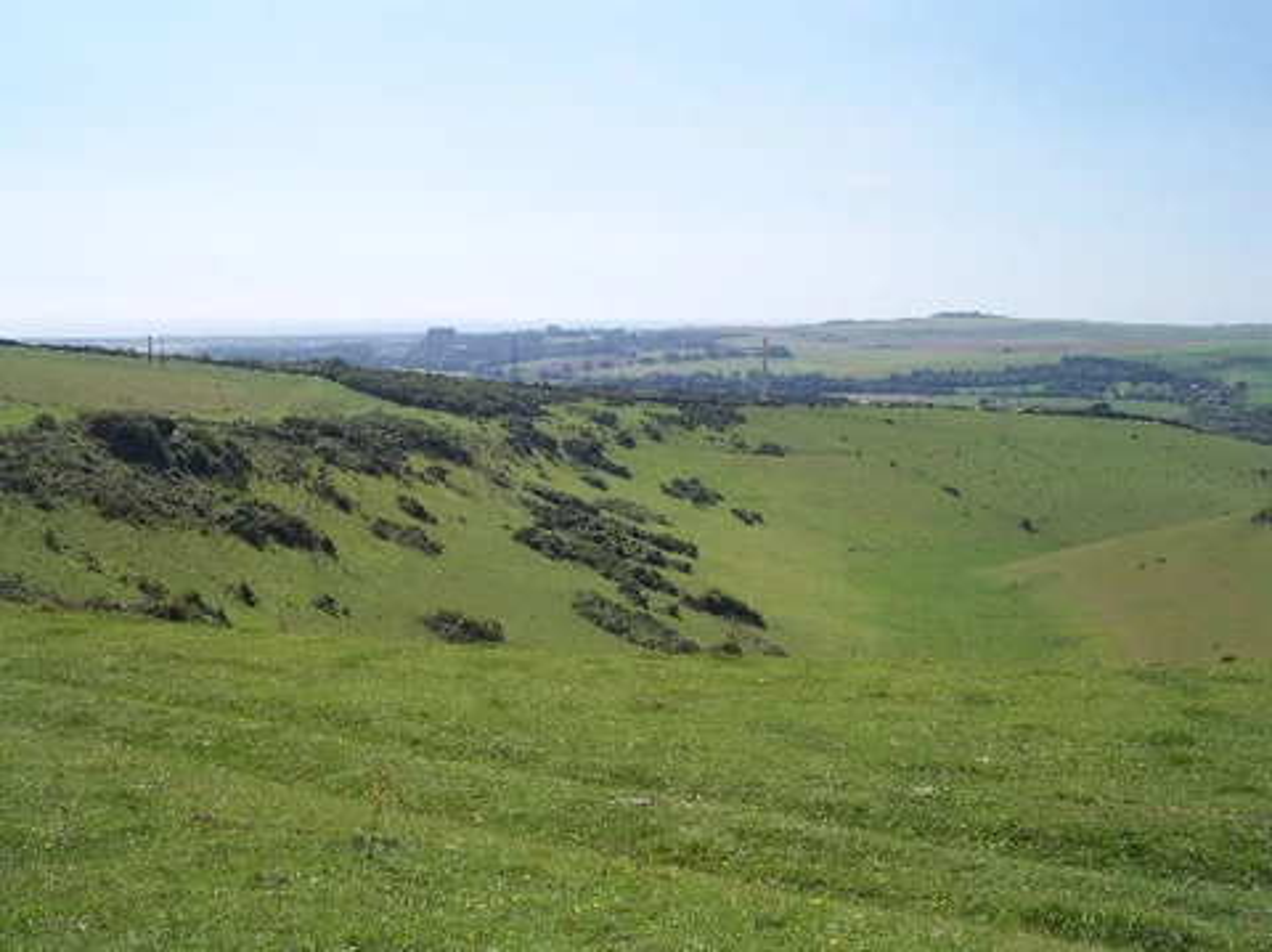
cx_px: 636
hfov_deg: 49.0
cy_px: 476
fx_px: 1395
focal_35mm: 38
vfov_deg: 37.7
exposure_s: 1/700
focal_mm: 8
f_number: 4.8
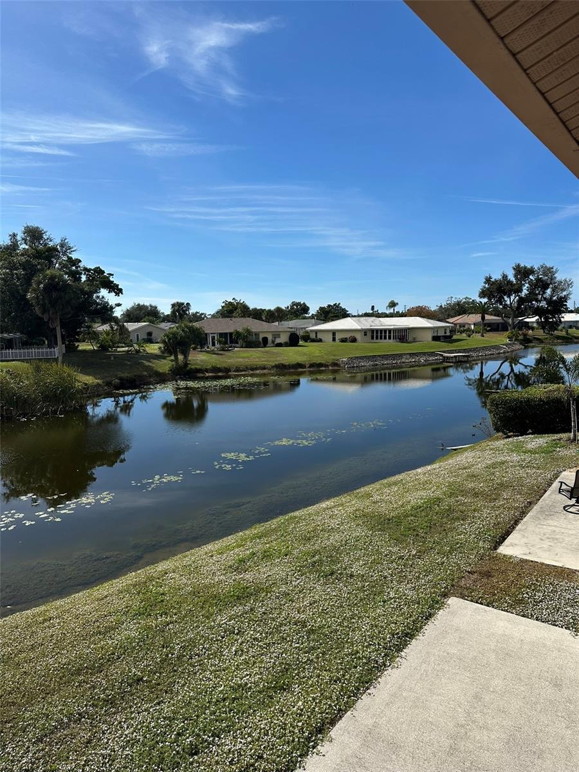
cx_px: 290
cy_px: 386
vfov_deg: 71.6
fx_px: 535
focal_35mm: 24
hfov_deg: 56.8
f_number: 1.78
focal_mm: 6.86
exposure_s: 1/7042
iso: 80
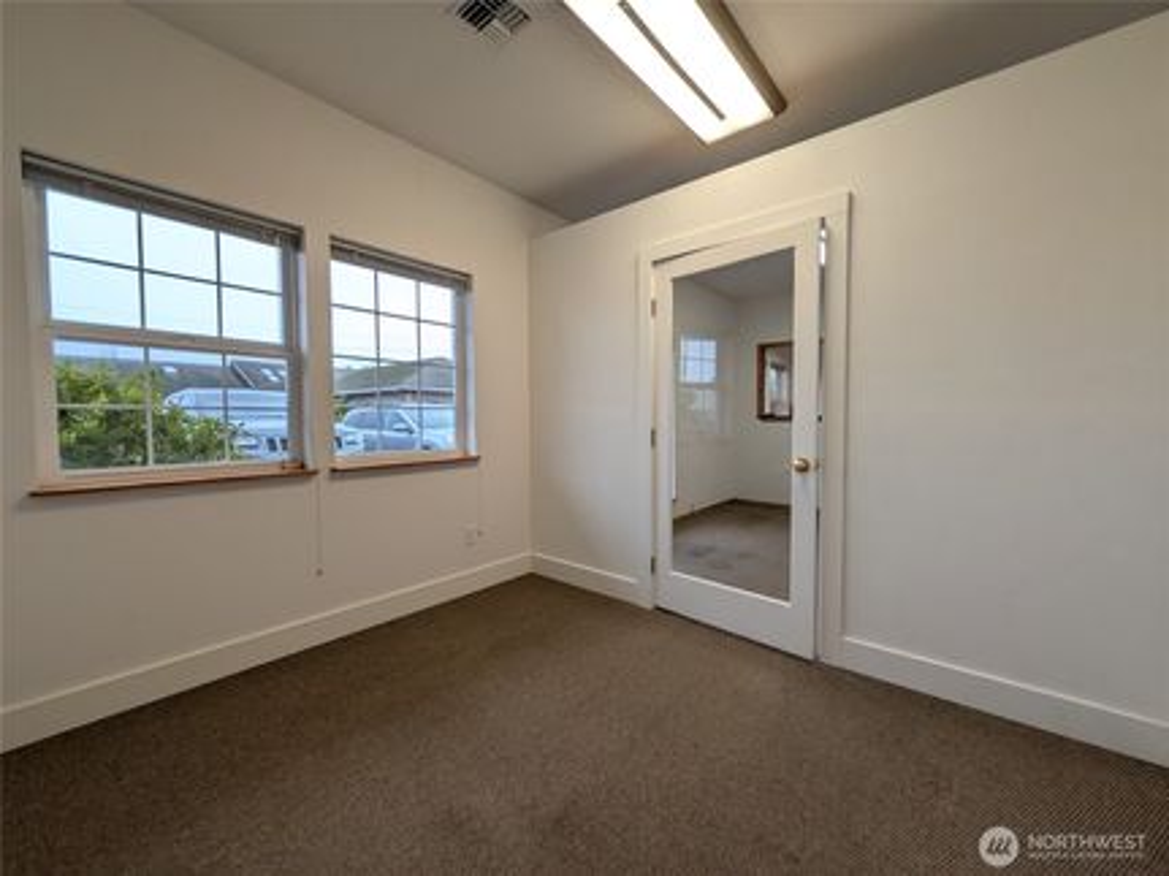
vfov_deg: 89.9
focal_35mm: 13
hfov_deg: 106.2
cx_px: 584
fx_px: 439
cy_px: 438
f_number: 2.2
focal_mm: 1.54
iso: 58
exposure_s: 1/120
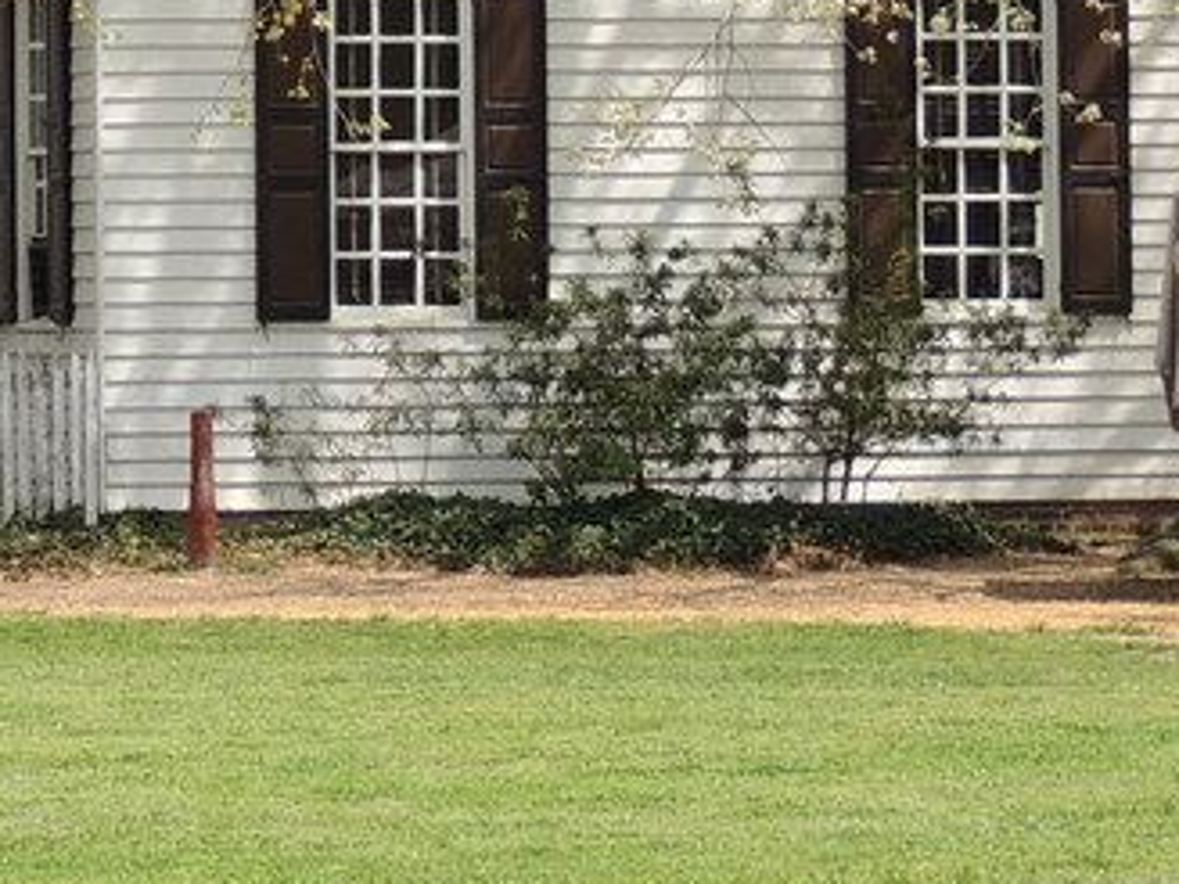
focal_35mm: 351
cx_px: -298
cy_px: -388
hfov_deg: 5.6
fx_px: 11955
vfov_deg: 4.2
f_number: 4.1
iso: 100
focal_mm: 16
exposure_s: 1/640
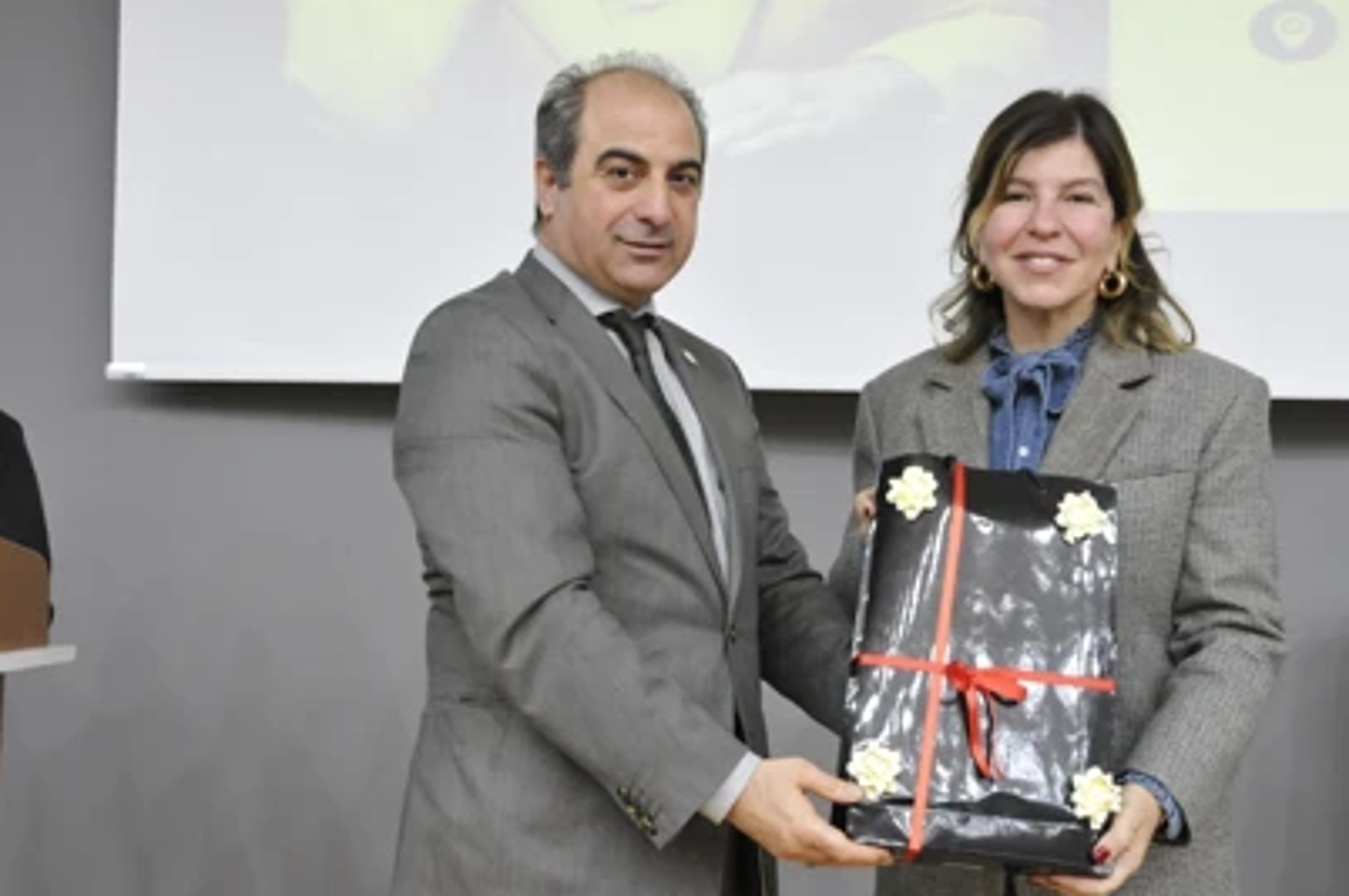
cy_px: 443
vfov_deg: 29.2
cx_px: 721
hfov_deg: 42.8
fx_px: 1722
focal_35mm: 46
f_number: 5.6
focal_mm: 28
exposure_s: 1/13
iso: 1250
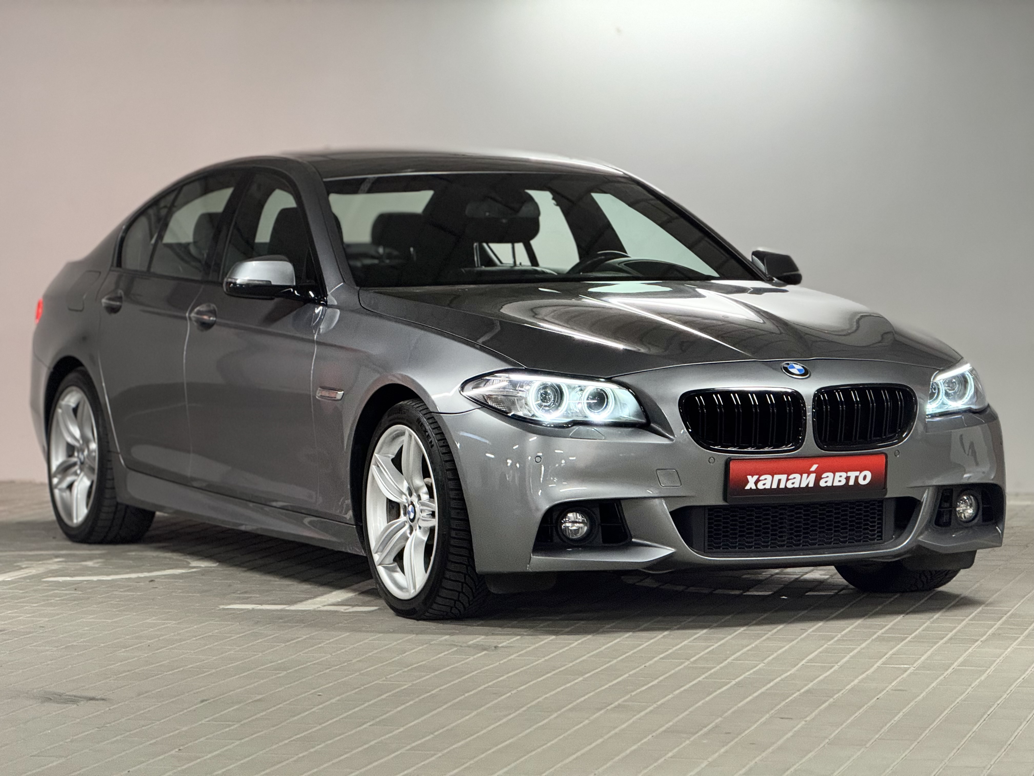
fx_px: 3584
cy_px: 388
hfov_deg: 16.4
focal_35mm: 120
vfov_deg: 12.3
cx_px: 517
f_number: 2.8
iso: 320
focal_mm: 15.66
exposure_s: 1/50
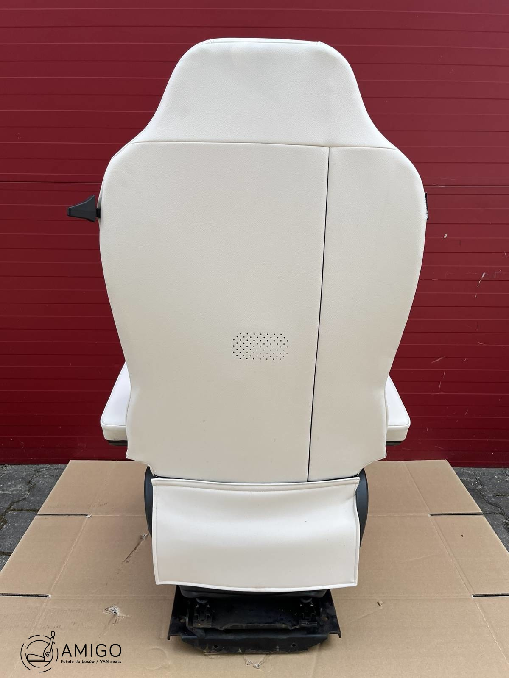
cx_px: 254
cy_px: 339
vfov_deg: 67.3
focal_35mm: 26
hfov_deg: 53.1
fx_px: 510
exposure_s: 1/816
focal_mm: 5.1
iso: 50
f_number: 1.6
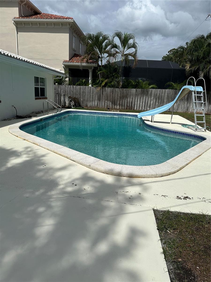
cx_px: 106
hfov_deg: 56.8
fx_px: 195
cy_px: 141
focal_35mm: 24
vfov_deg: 71.6
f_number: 1.78
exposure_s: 1/13699
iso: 80
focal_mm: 6.86
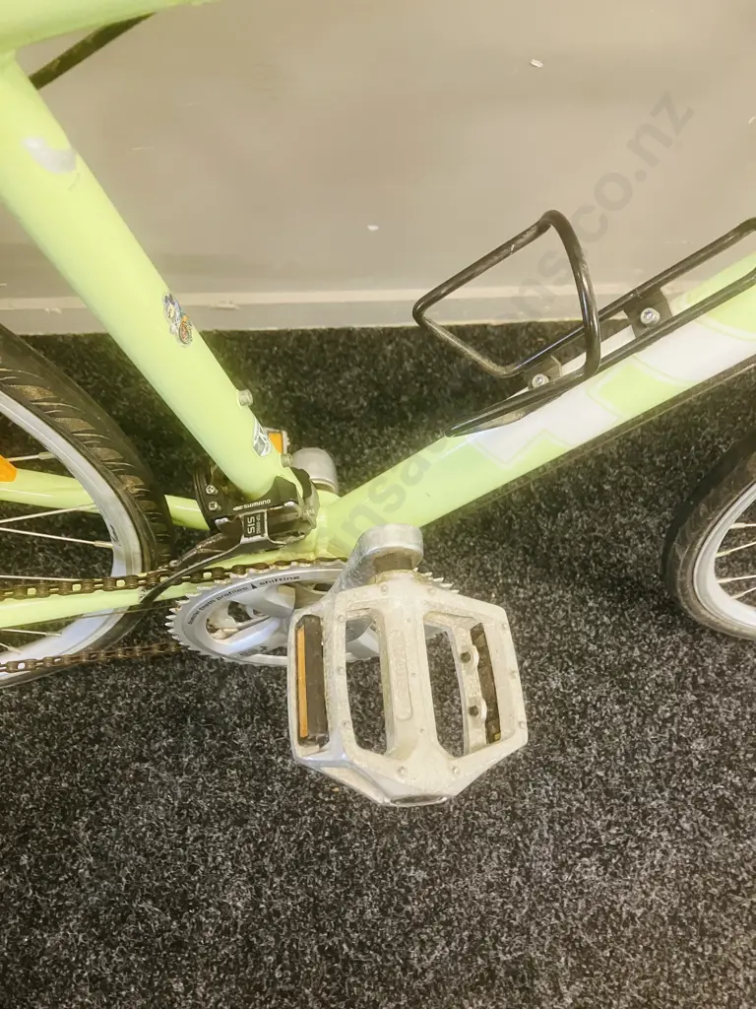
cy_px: 504
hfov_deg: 49.7
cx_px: 378
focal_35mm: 28
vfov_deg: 63.4
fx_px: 815
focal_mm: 3.99
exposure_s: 1/33
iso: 250
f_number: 1.8
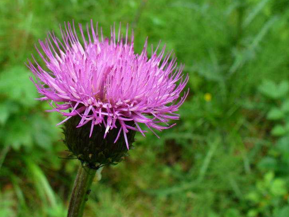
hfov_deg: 38.7
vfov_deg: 29.6
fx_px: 409
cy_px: 89
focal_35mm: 49
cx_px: 115
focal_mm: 6.1
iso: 80
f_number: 2.8
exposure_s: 1/100
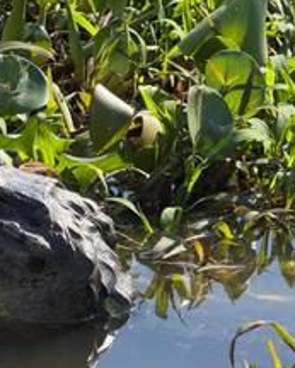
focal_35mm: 260
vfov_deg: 7.4
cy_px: 216
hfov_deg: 5.9
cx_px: 31
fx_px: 2836
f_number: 2.8
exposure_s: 1/687
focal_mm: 15.66
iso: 64
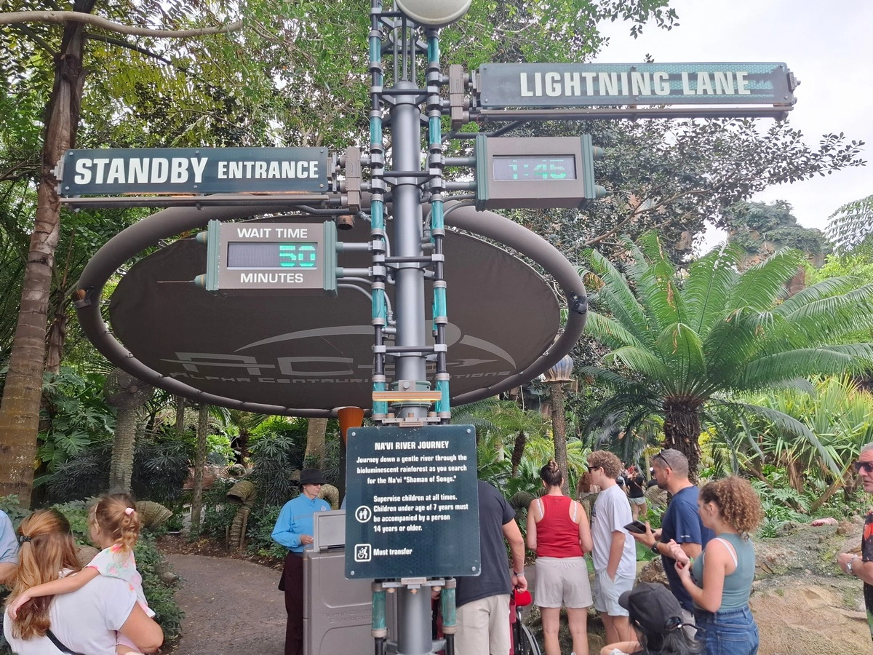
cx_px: 436
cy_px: 328
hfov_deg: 73.9
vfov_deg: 58.9
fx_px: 580
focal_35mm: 23
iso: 50
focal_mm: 5.54
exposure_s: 1/120
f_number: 1.8
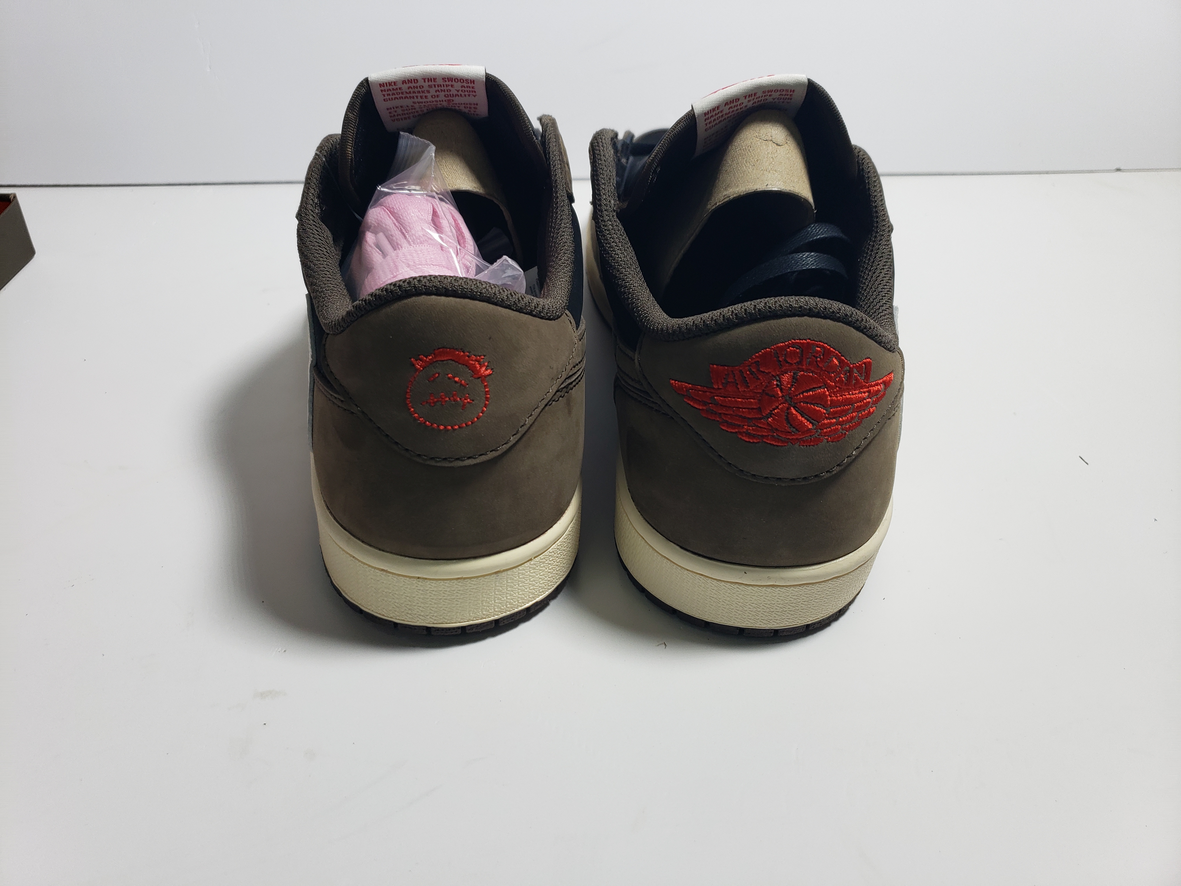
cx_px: 590
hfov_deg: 67.3
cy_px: 443
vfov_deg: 53.1
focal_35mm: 26
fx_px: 887
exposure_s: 1/380
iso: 50
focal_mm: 4.3
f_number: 1.5
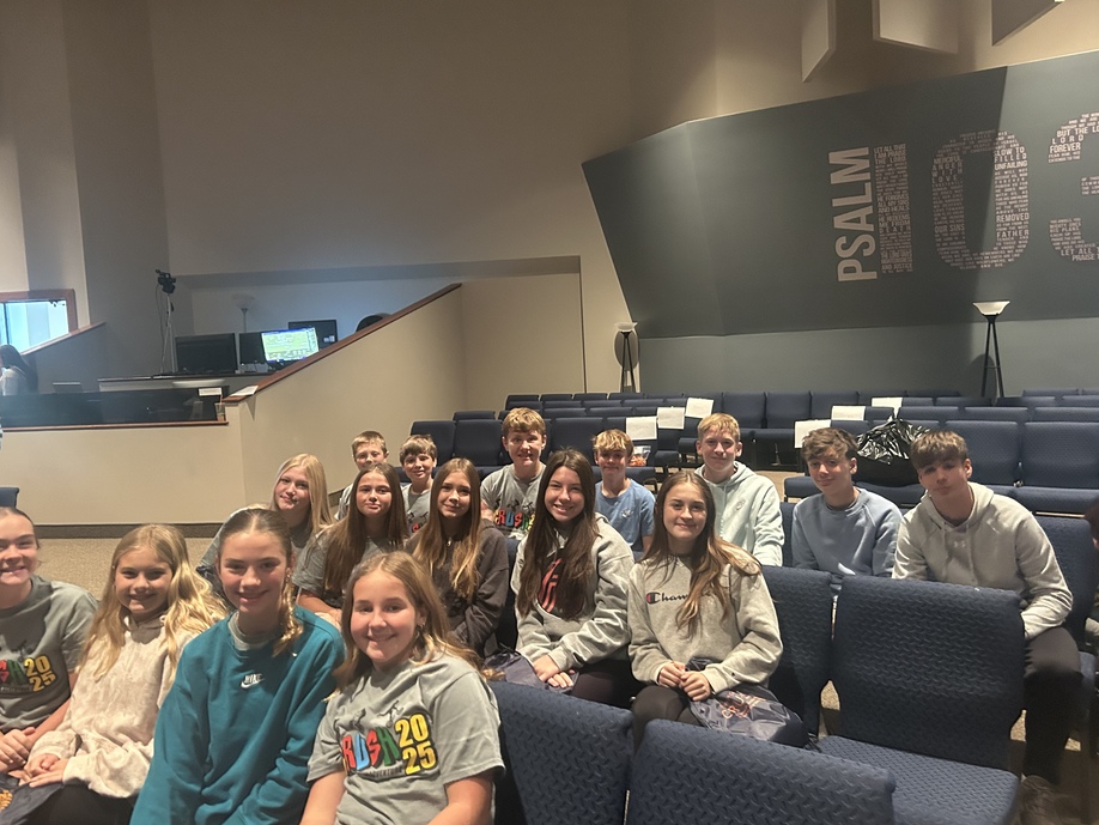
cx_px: 557
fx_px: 921
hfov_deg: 61.6
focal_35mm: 29
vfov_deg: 48.2
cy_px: 387
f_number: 1.5
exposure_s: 1/30
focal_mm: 5.7
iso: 640
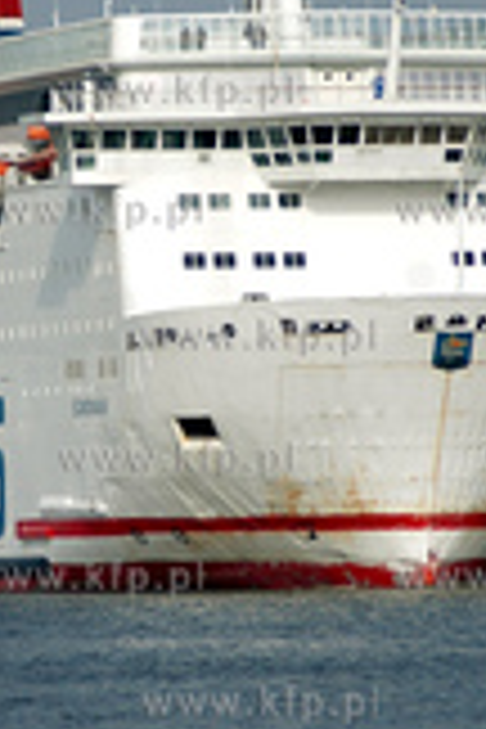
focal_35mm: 610
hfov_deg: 2.3
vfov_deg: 3.4
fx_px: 12356
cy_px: 328
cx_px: 117
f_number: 5
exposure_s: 1/2500
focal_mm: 165
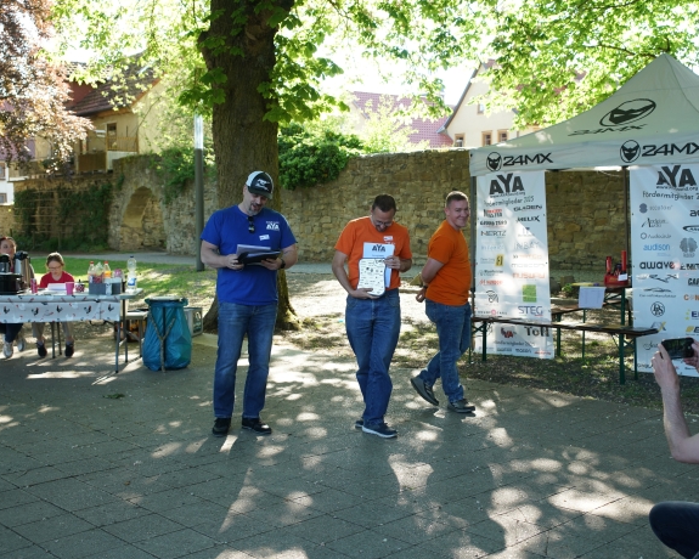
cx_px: 385
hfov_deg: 45.7
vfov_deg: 37.3
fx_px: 828
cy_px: 282
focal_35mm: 40
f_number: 4.5
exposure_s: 1/250
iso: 500
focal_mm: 35
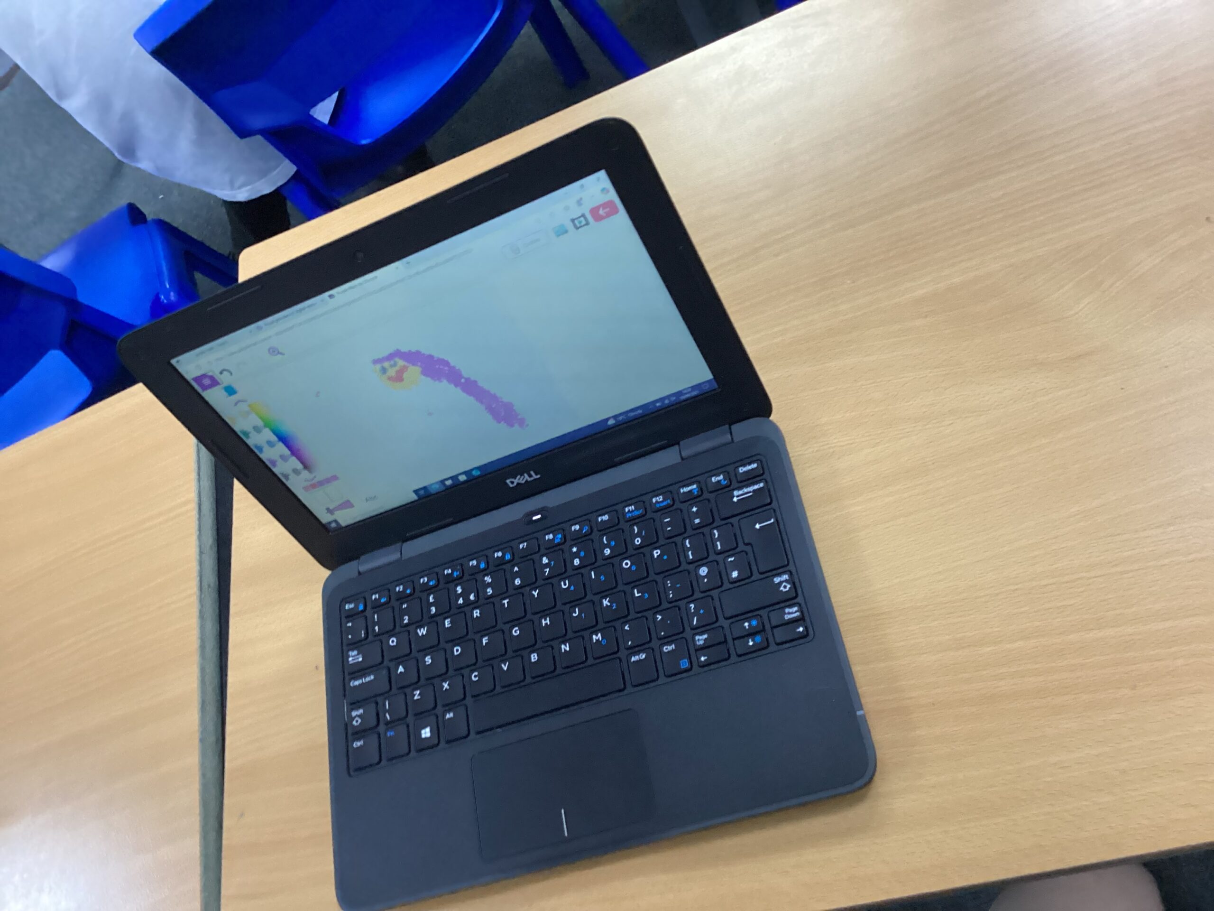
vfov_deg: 45.4
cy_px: 456
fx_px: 1087
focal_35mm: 31
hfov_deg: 58.4
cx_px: 607
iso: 320
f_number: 2.4
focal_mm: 3.3
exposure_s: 1/60
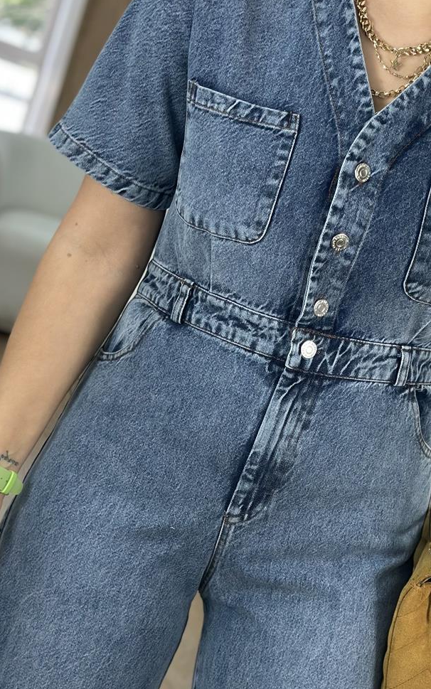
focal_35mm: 84
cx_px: 277
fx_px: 1578
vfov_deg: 24.6
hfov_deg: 15.5
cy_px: 384
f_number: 1.78
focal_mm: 6.86
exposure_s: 1/100
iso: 64
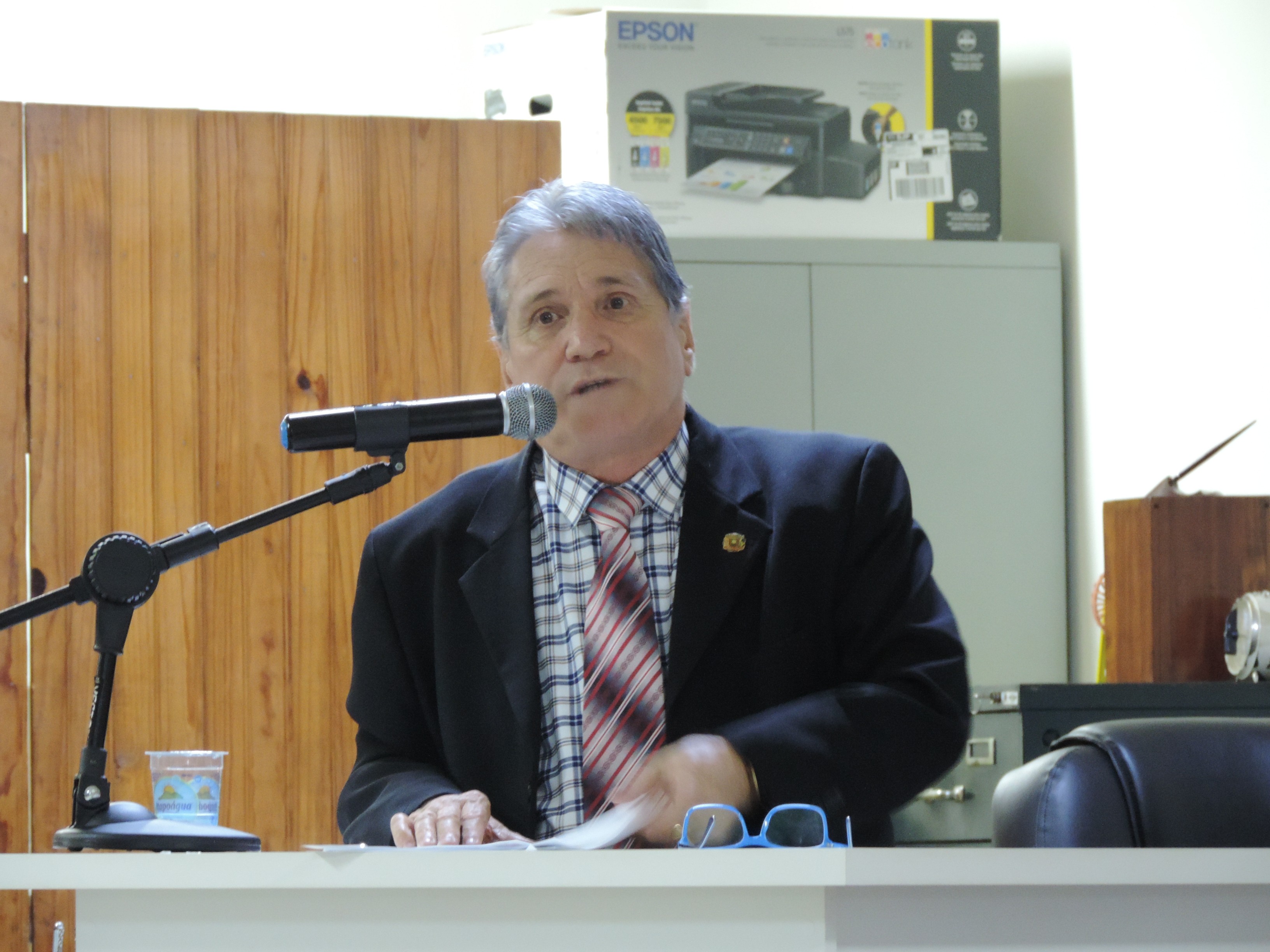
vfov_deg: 5.4
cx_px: 635
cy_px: 476
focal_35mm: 275
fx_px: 10089
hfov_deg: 7.2
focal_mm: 49
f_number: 4.7
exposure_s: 1/6
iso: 800
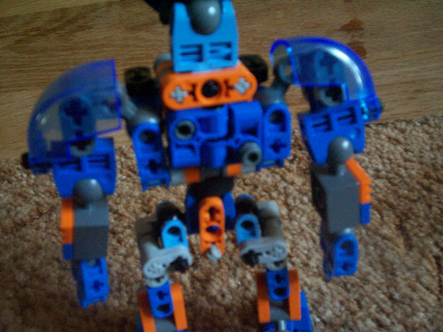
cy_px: 166
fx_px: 461
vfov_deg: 39.7
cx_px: 222
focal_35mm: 36
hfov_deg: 51.4
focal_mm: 5.9
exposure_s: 1/8
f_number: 4.5
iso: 400
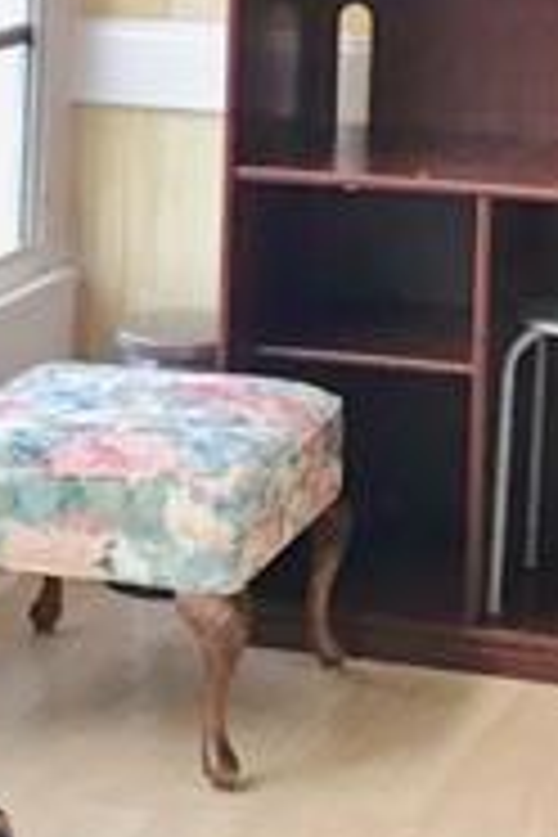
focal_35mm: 139
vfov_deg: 14.7
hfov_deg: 9.8
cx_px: -58
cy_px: 162
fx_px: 3231
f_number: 2.4
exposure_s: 1/30
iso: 50
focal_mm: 3.3
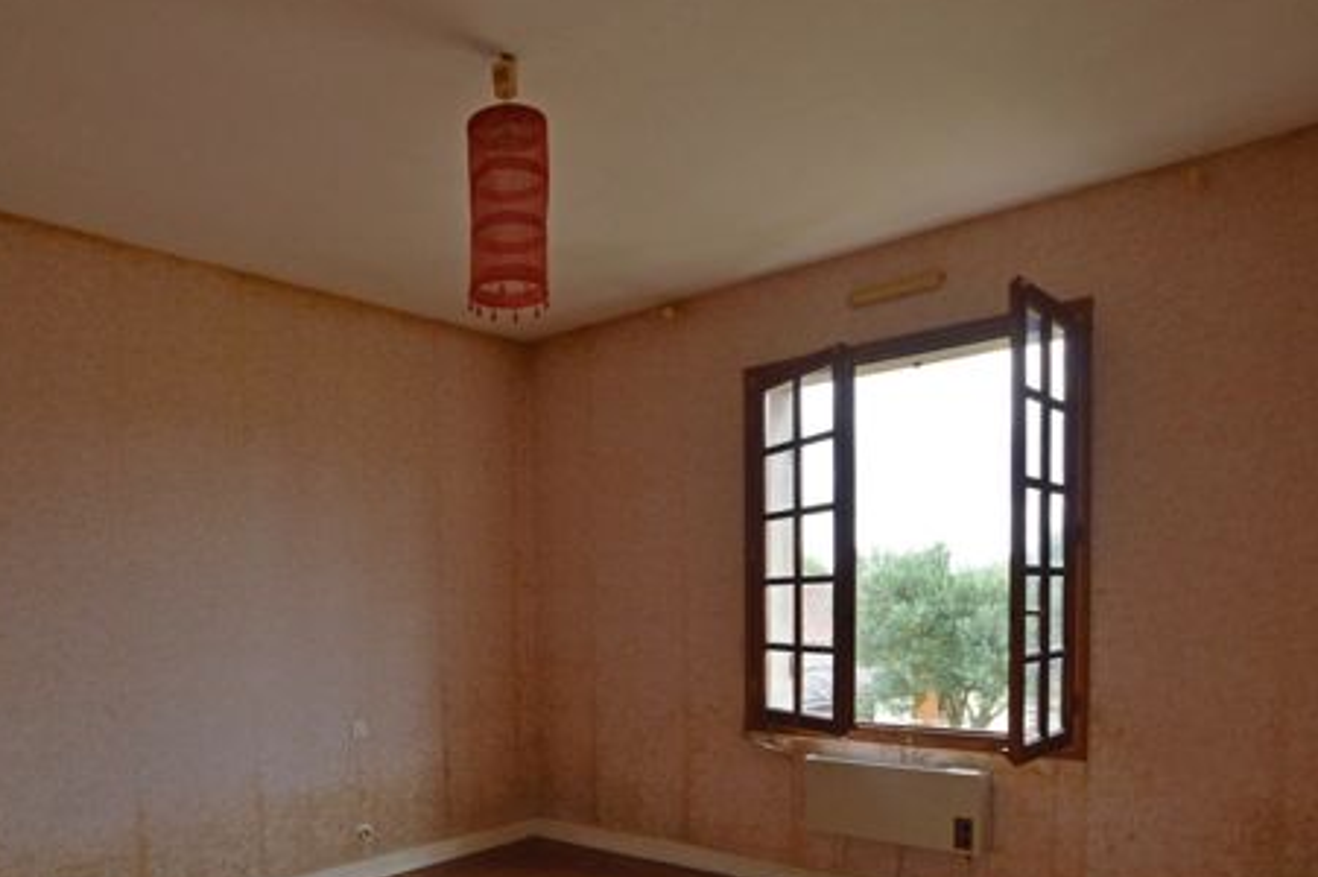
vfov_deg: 47.9
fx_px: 943
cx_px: 434
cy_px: 664
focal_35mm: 26
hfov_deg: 67.9
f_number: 5.6
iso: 400
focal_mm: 11
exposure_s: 1/125
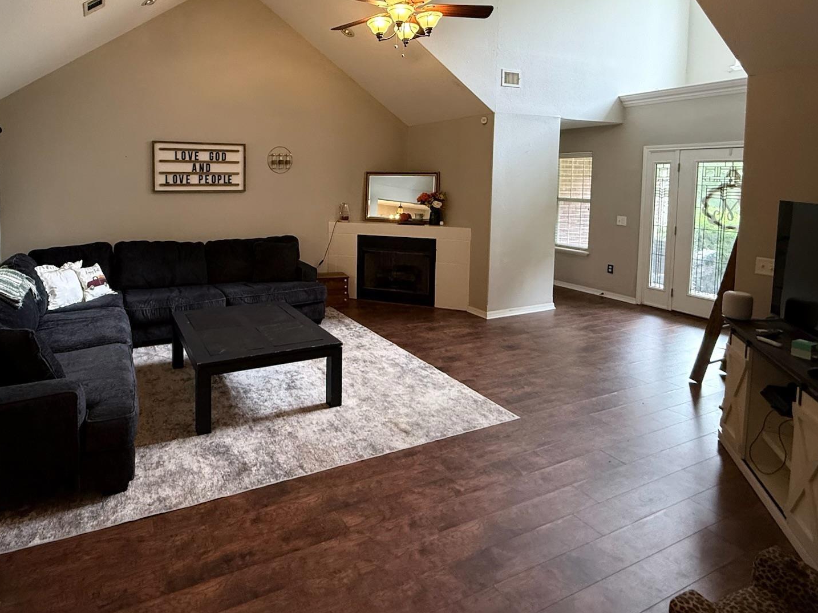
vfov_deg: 64.3
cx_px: 302
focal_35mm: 20
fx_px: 473
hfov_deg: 80.1
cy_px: 205
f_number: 2.2
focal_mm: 2.22
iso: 400
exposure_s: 1/60
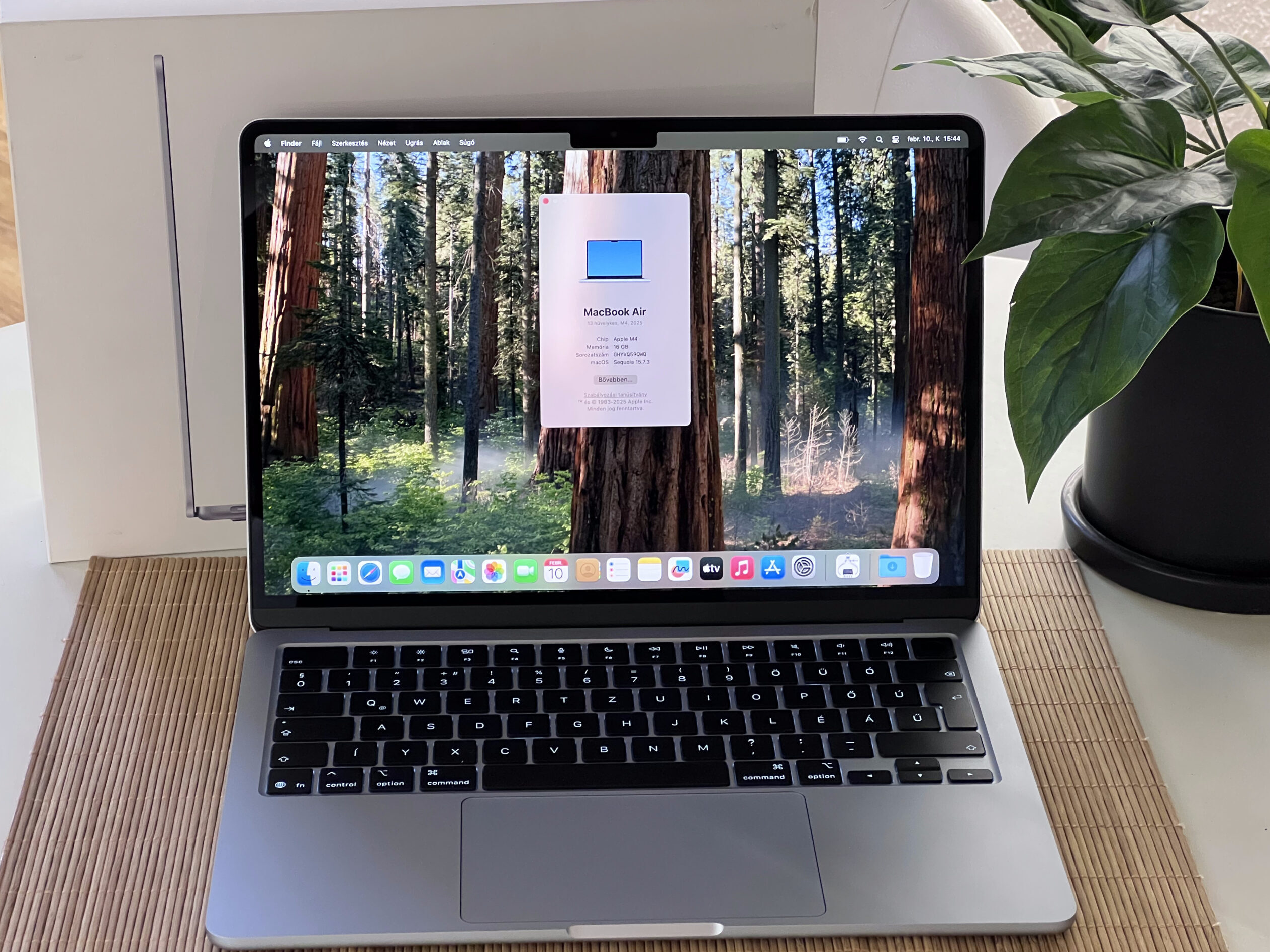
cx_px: 640
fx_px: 2862
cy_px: 480
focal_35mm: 78
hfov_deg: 25.0
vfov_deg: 18.9
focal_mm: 9
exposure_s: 1/60
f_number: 2.8
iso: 400
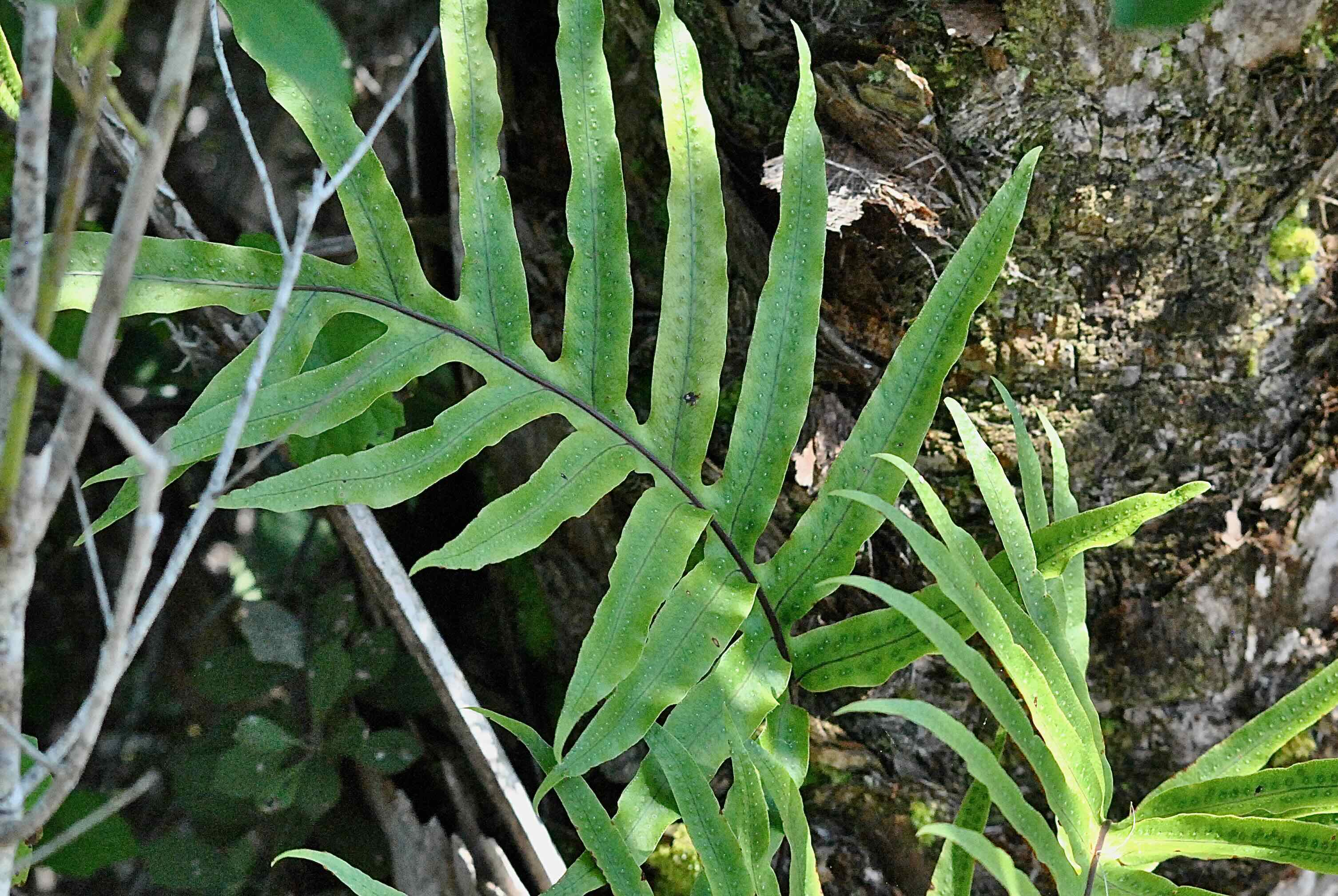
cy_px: 448
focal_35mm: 105
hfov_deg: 19.4
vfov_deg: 13.1
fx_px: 3907
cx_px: 669
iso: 1600
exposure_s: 1/800
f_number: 7.1
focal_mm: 70
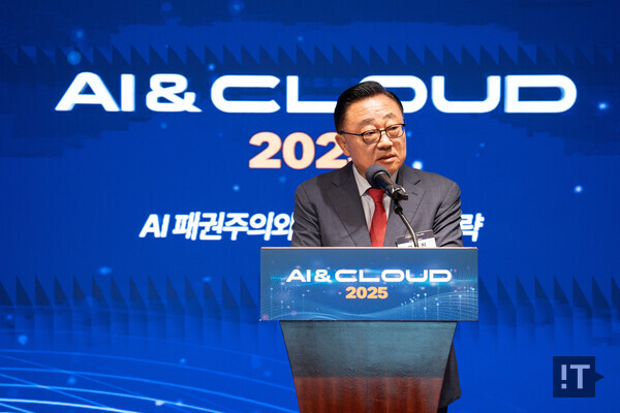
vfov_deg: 6.9
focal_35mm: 200
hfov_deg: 10.3
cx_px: 310
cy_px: 206
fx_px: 3444
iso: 1250
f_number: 2.8
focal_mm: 200
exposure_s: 1/250
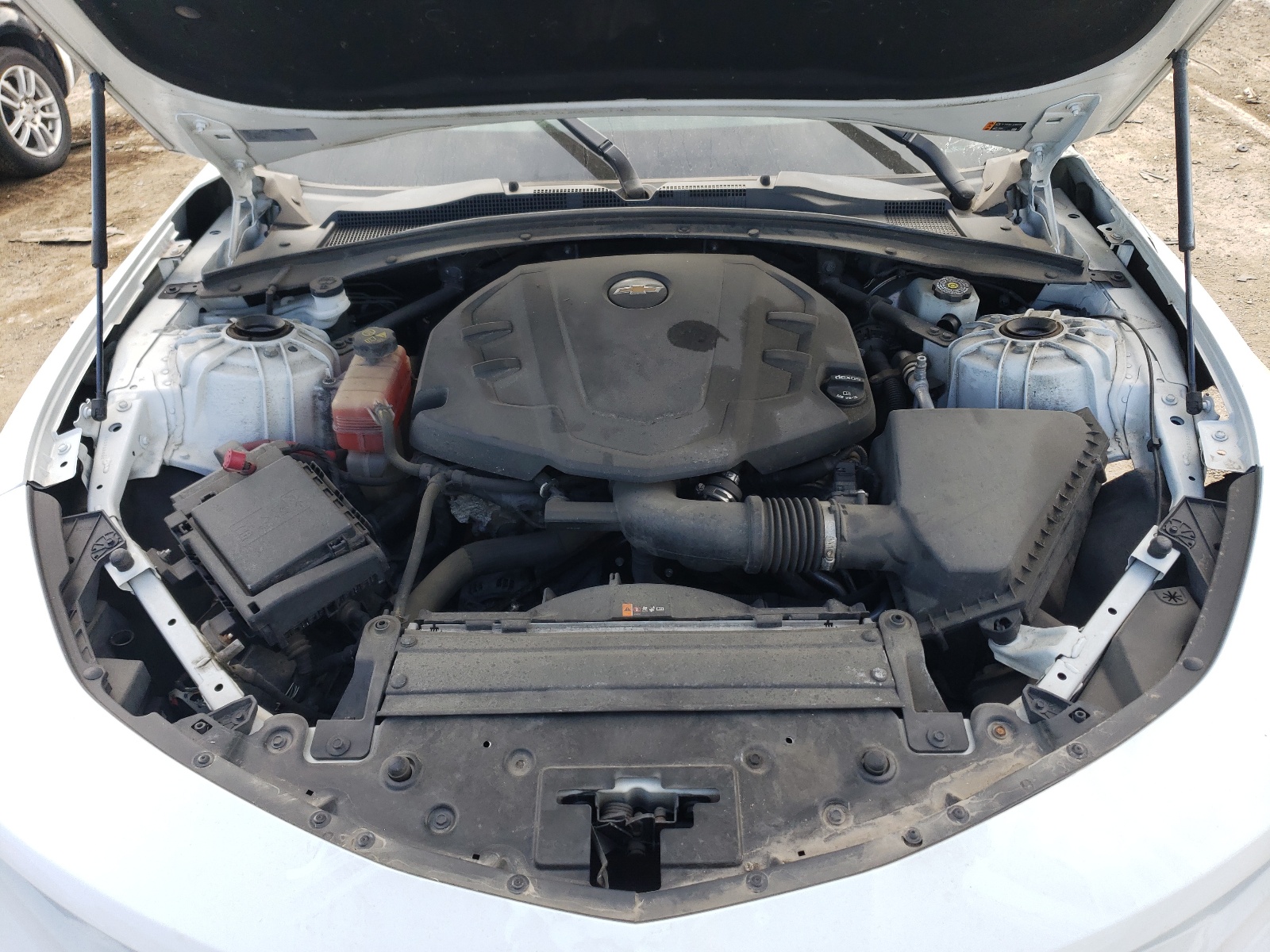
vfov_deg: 53.1
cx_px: 635
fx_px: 954
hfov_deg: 67.3
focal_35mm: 26
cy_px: 476
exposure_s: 1/476
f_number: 1.5
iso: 50
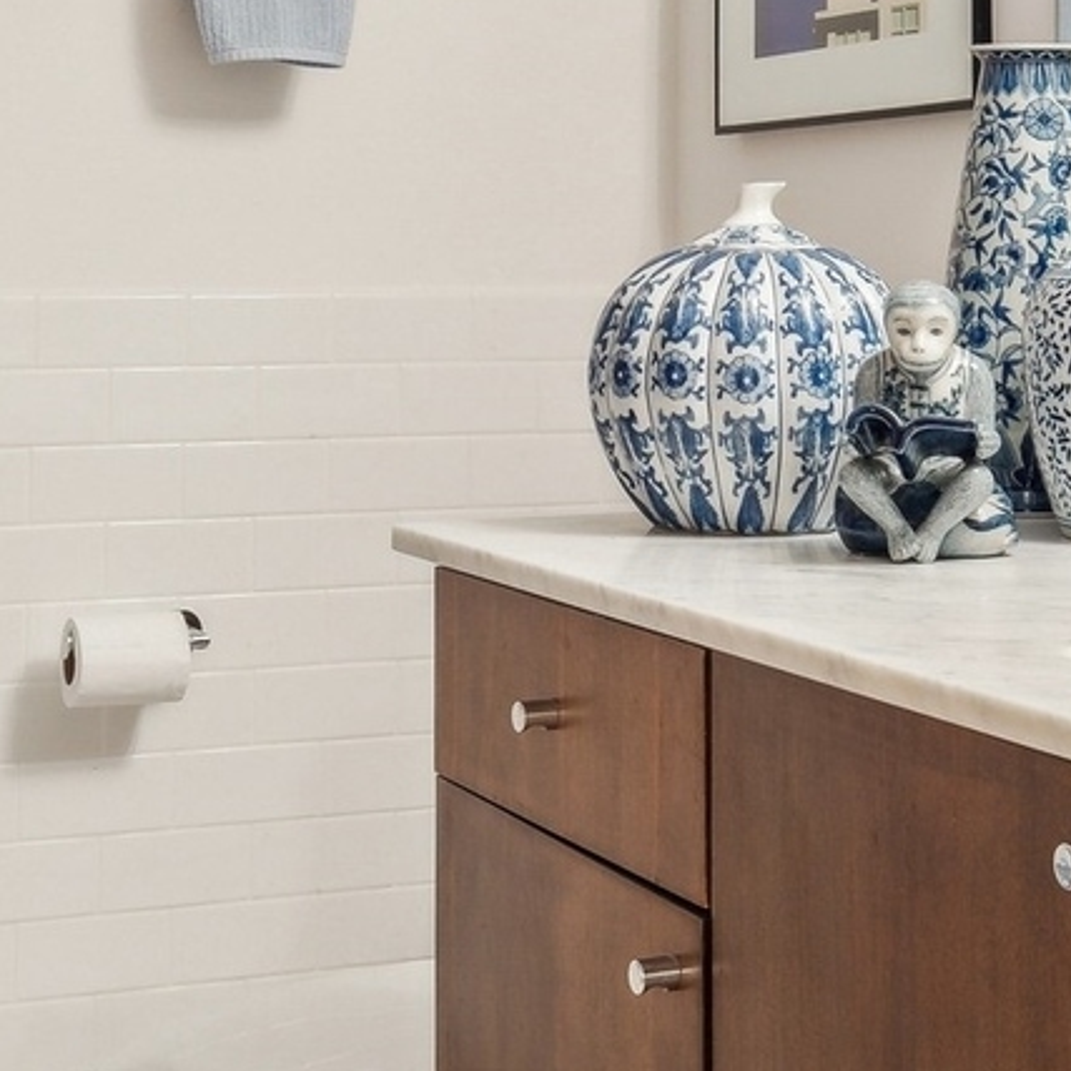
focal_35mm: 73
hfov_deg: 23.7
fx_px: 2542
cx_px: 660
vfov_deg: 23.6
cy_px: 268
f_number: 9
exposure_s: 1/1.25
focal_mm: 15
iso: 200
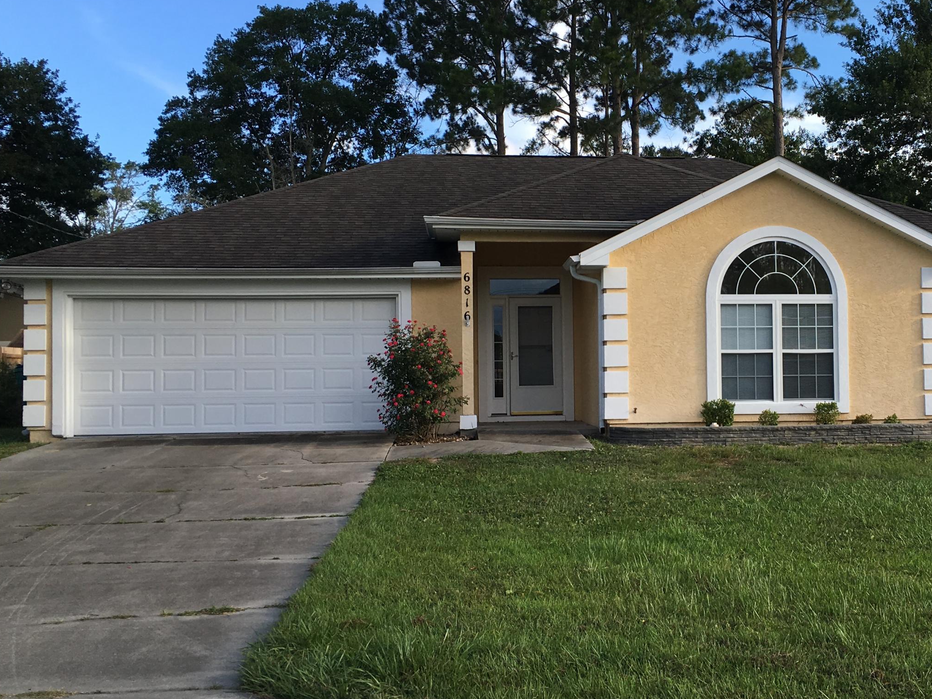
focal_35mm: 43
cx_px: 611
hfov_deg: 43.3
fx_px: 1158
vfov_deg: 33.6
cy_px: 335
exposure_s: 1/565
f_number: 2.2
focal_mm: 4.15
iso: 25
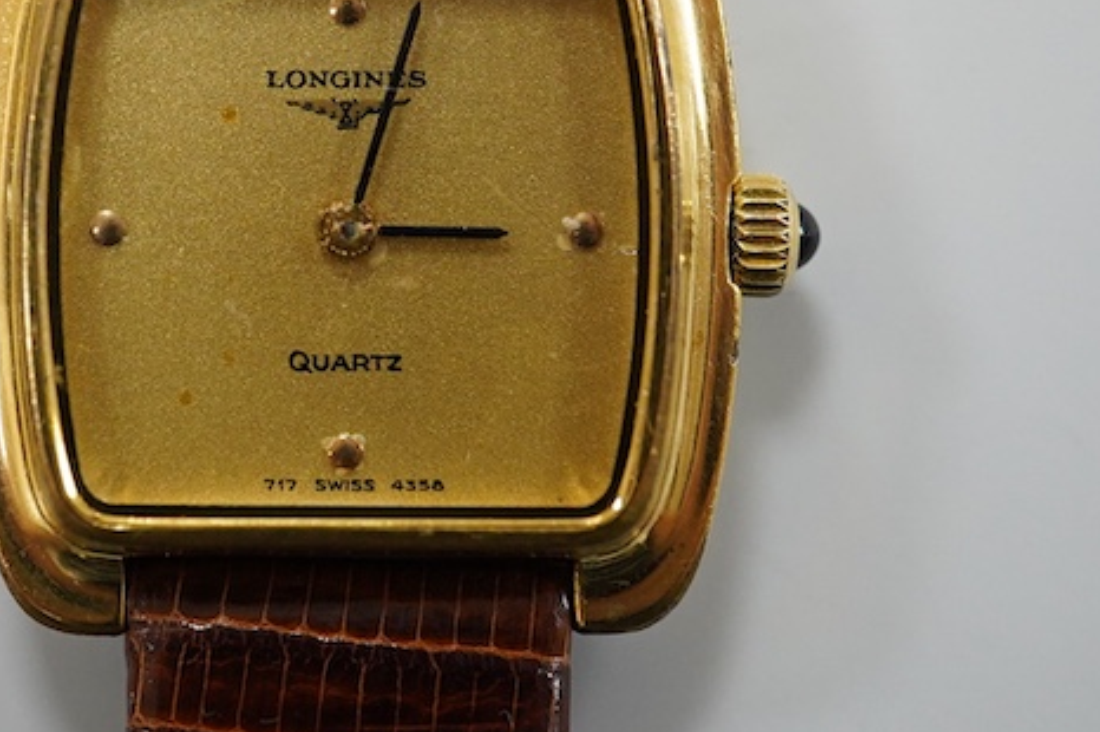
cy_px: 151
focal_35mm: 87
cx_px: 371
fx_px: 2656
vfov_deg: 15.6
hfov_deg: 23.3
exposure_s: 1/160
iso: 2500
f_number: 7.1
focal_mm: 30
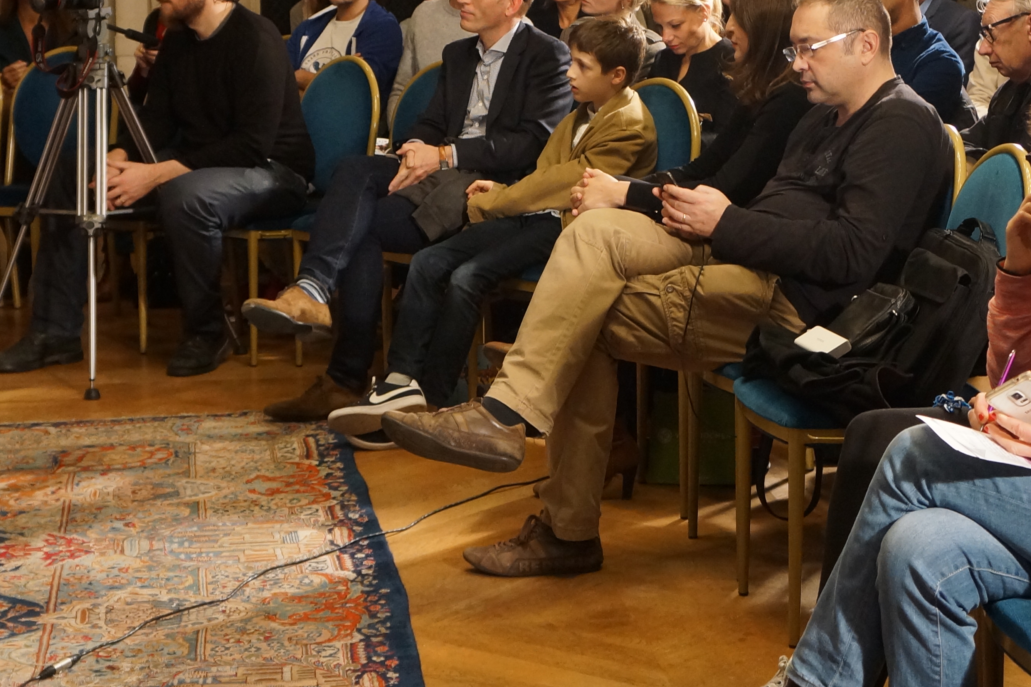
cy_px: 152
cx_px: 584
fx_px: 2377
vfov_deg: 16.3
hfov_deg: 24.5
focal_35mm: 83
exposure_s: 1/60
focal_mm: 25
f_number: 4
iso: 1000
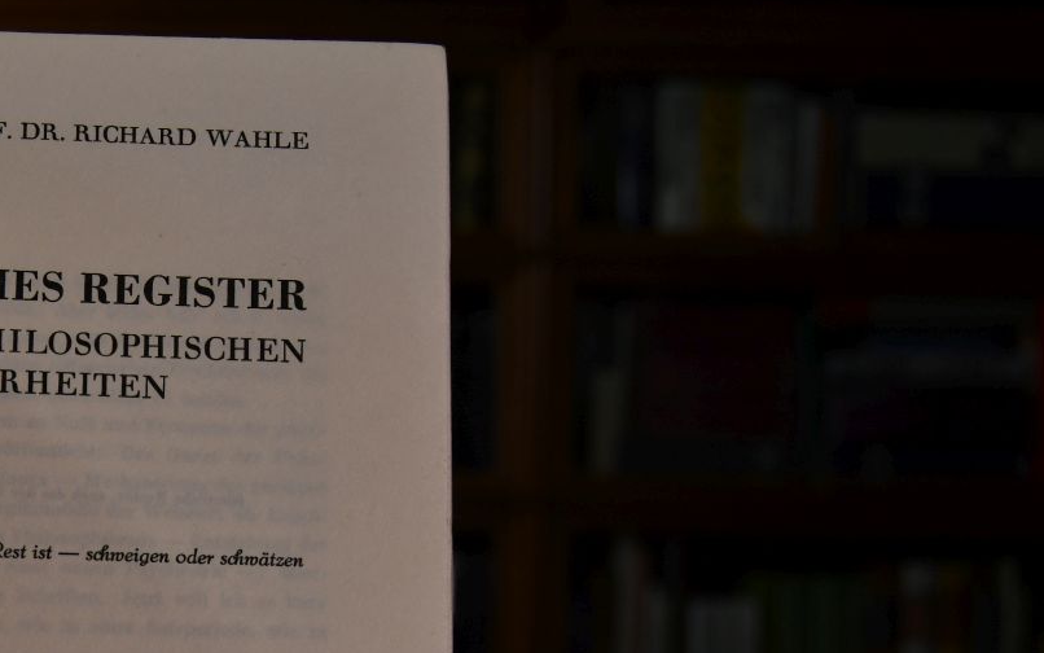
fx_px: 1963
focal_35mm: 69
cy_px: 589
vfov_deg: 18.6
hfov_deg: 29.0
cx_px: 177
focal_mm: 26
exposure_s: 1/250
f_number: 5
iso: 400
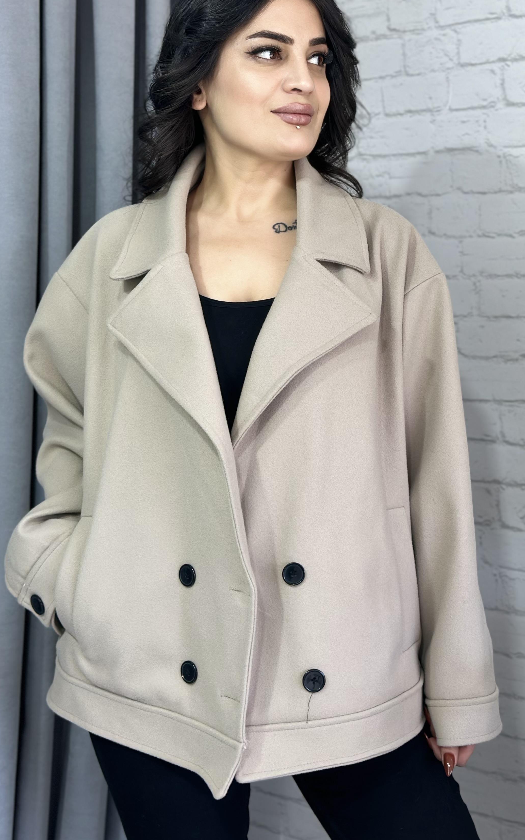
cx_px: 307
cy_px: 355
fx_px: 1419
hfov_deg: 20.9
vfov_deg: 32.9
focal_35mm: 62
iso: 64
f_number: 1.78
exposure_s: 1/113
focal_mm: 6.86
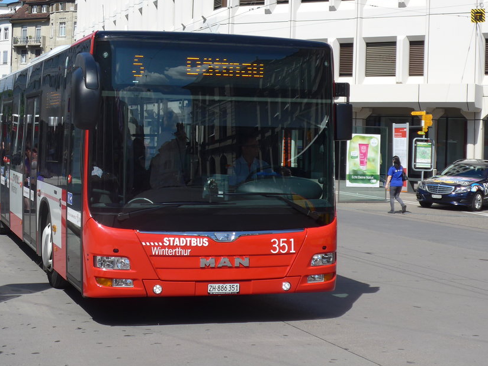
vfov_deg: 21.9
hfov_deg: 28.7
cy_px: 132
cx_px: 151
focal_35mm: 67
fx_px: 945
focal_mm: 9.5
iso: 80
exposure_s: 1/2000
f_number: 3
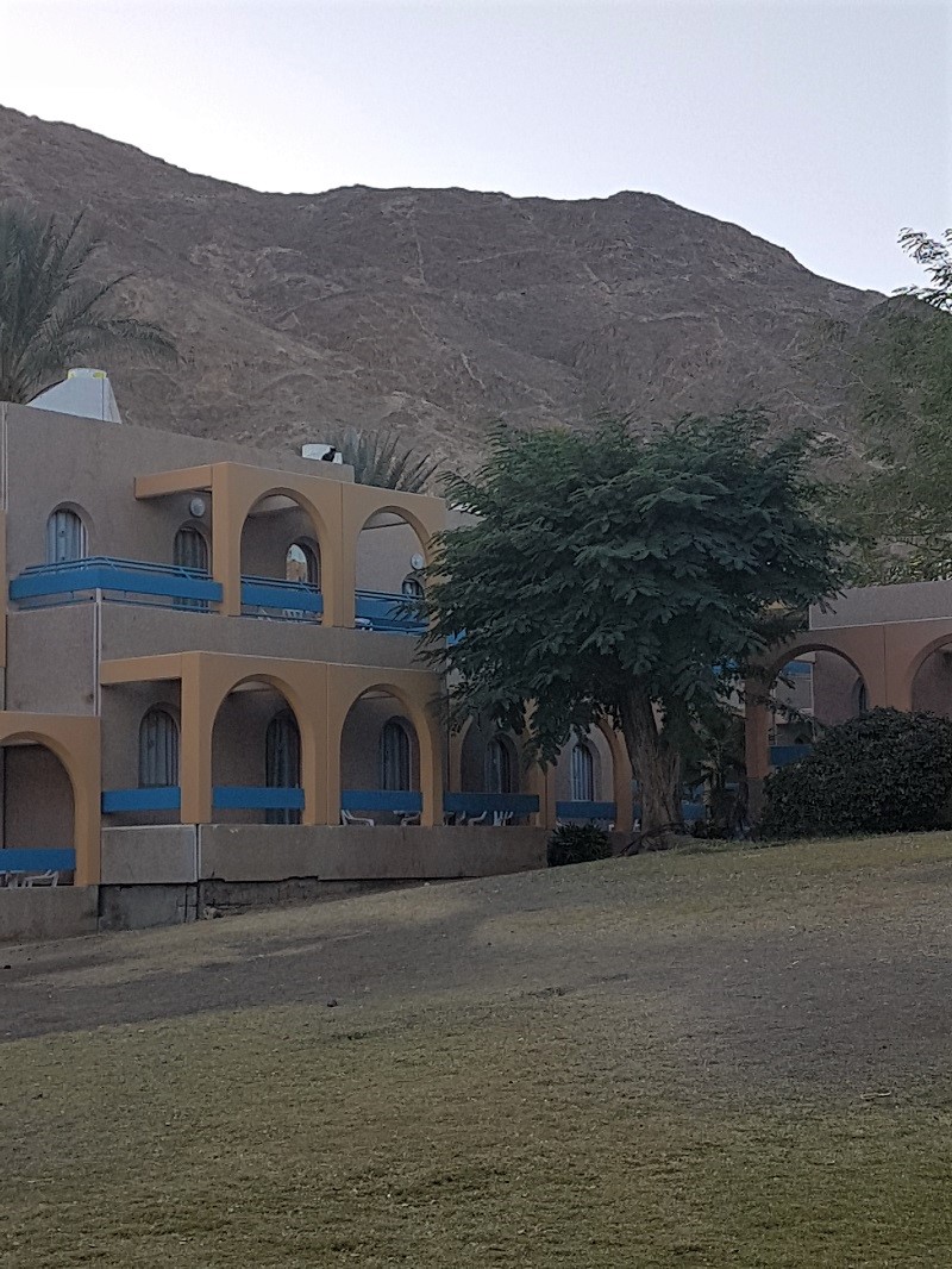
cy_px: 634
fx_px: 953
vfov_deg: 67.3
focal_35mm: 26
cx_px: 476
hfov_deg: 53.1
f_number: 1.7
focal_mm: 4.2
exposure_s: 1/886
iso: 40
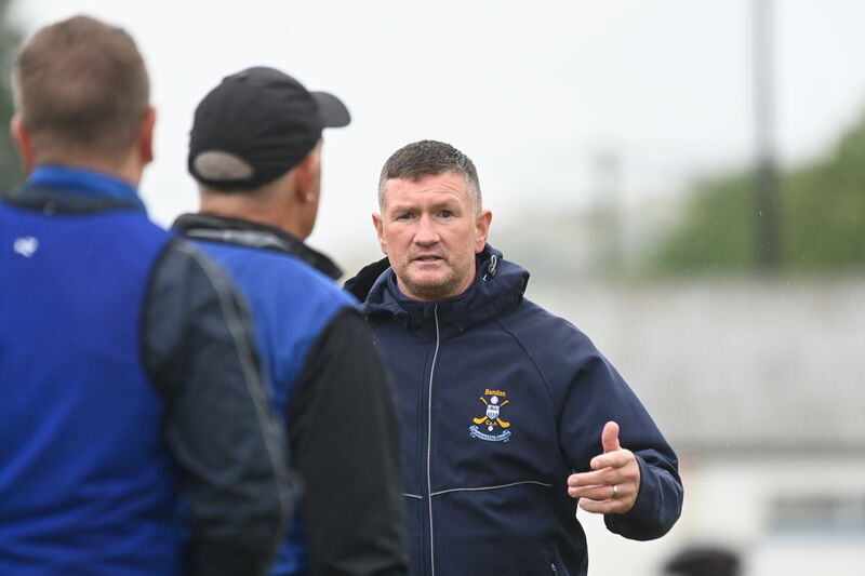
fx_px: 12011
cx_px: 432
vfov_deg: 2.7
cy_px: 288
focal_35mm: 500
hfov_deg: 4.1
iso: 1600
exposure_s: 1/640
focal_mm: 500
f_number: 5.6
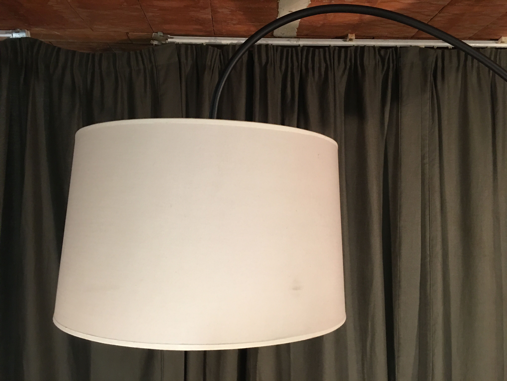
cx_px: 254
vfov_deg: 48.2
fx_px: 425
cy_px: 190
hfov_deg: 61.7
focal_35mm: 29
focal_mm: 4.15
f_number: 2.2
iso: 80
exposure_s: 1/10
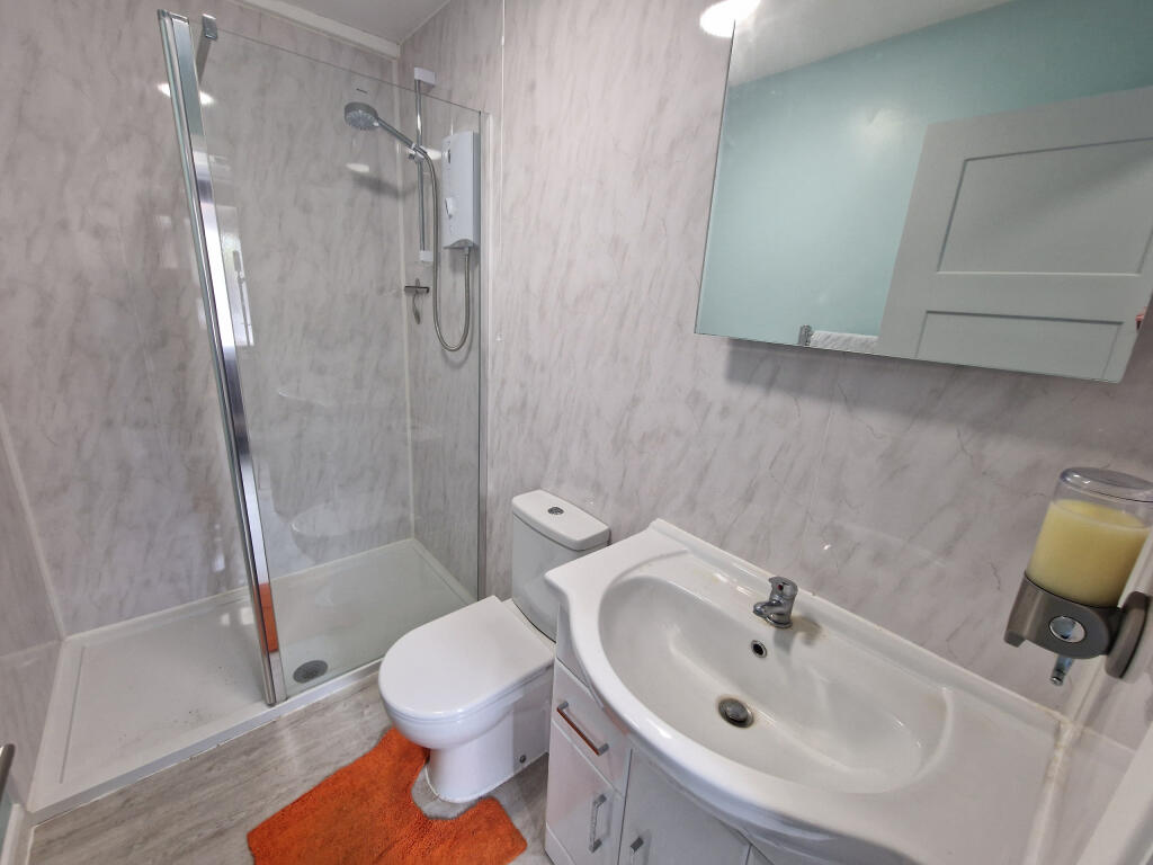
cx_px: 576
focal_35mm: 13
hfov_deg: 106.2
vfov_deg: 89.9
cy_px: 432
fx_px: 433
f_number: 2.2
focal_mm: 2.2
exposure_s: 1/50
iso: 250
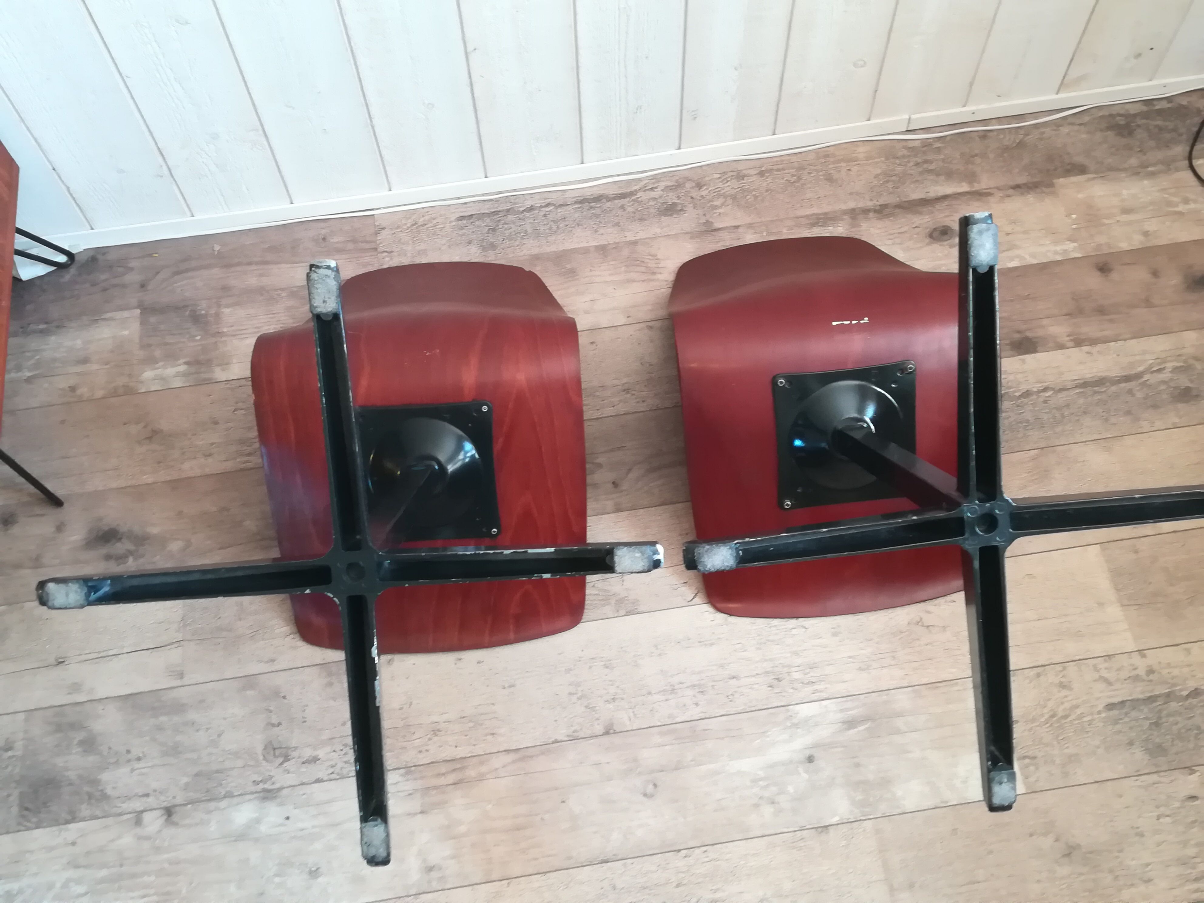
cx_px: 602
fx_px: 1148
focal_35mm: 33
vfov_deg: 42.9
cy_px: 452
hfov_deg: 55.4
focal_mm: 3.83
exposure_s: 1/33.3
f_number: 2.2
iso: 320
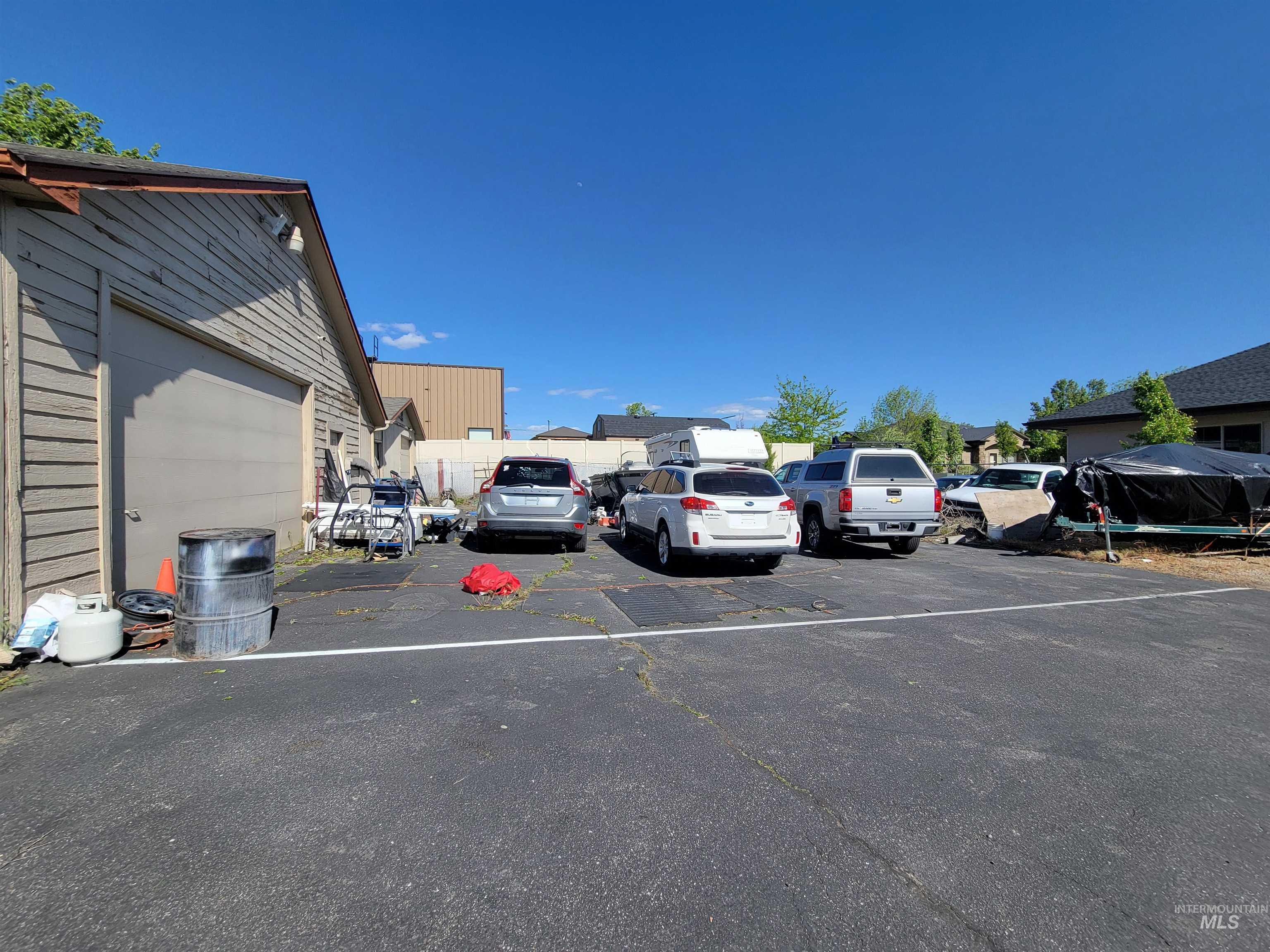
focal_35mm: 13
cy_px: 476
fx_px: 477
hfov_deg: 106.2
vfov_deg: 89.9
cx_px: 635
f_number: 2.2
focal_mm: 2.2
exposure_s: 1/1372
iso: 50
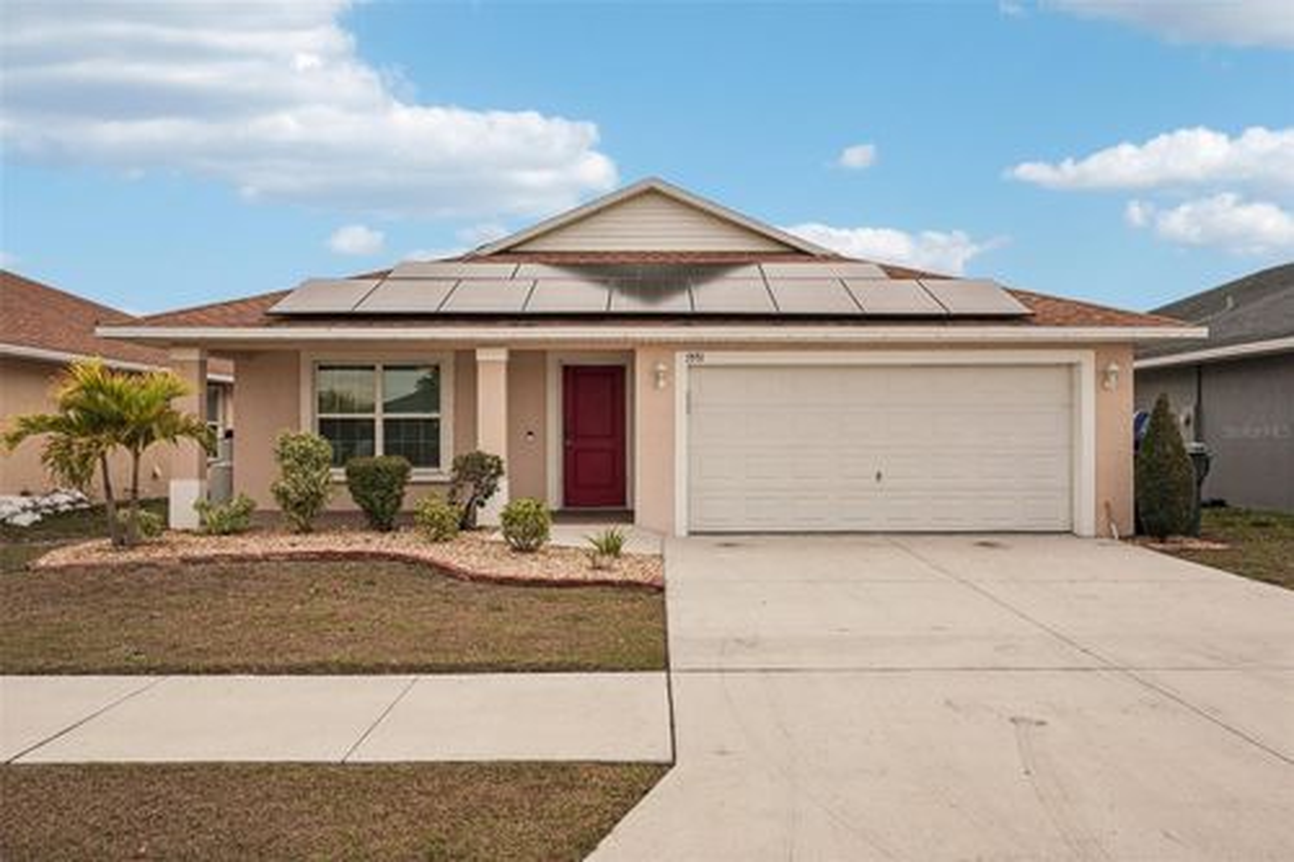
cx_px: 647
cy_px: 431
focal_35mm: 28
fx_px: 988
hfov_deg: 66.4
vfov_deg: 47.1
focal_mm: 27.5
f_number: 8
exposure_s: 1/800
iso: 400
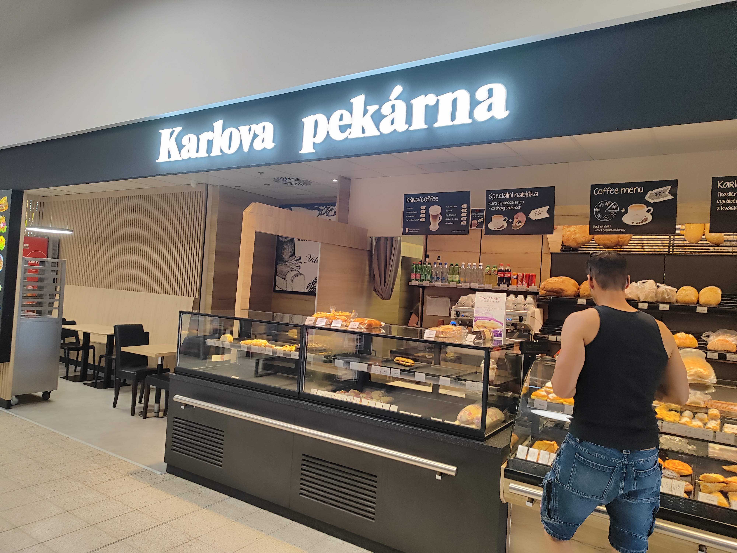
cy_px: 276
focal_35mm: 24
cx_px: 368
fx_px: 511
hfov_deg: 71.6
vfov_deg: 56.8
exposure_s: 1/100
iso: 237
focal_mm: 5.89
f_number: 1.89
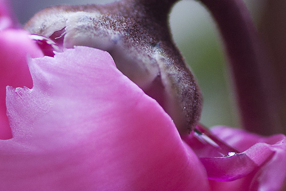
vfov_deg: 2.9
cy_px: 153
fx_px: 3728
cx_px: -53
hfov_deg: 4.4
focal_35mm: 469
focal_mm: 105
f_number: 5.6
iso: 400
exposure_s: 1/160
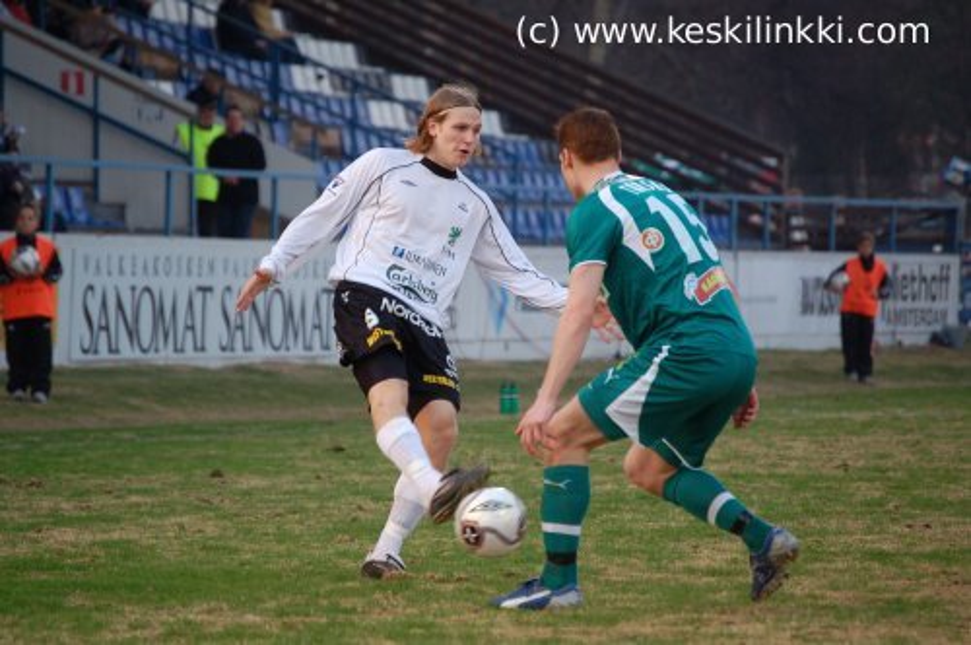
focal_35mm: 300
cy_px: 322
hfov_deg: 6.9
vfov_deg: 4.6
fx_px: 8081
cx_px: 486
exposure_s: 1/320
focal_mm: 200
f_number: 5.6
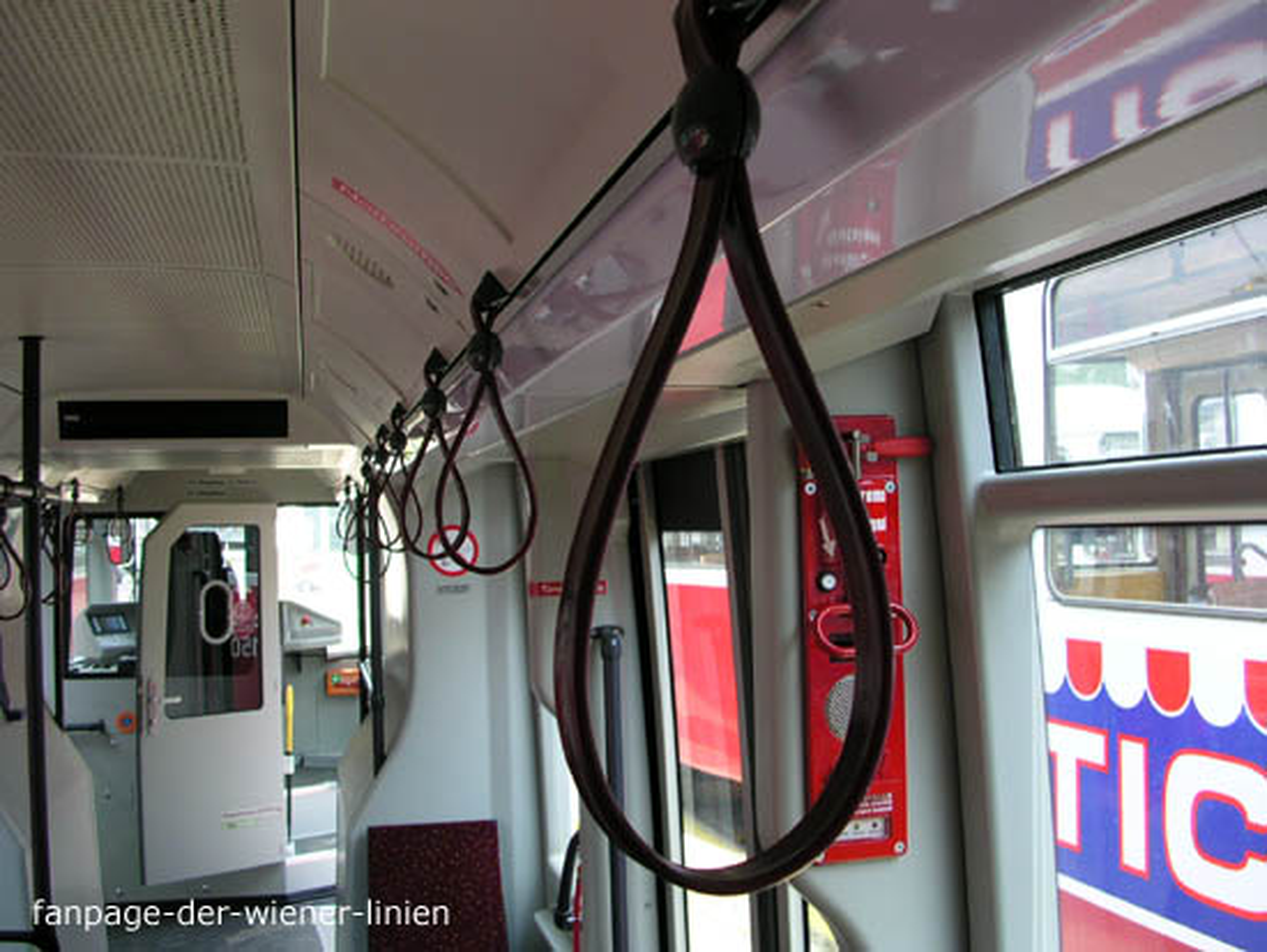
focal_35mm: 37
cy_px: 476
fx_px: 1355
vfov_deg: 38.7
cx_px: 634
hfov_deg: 50.1
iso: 100
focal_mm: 5.6
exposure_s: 1/87.6
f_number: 2.7
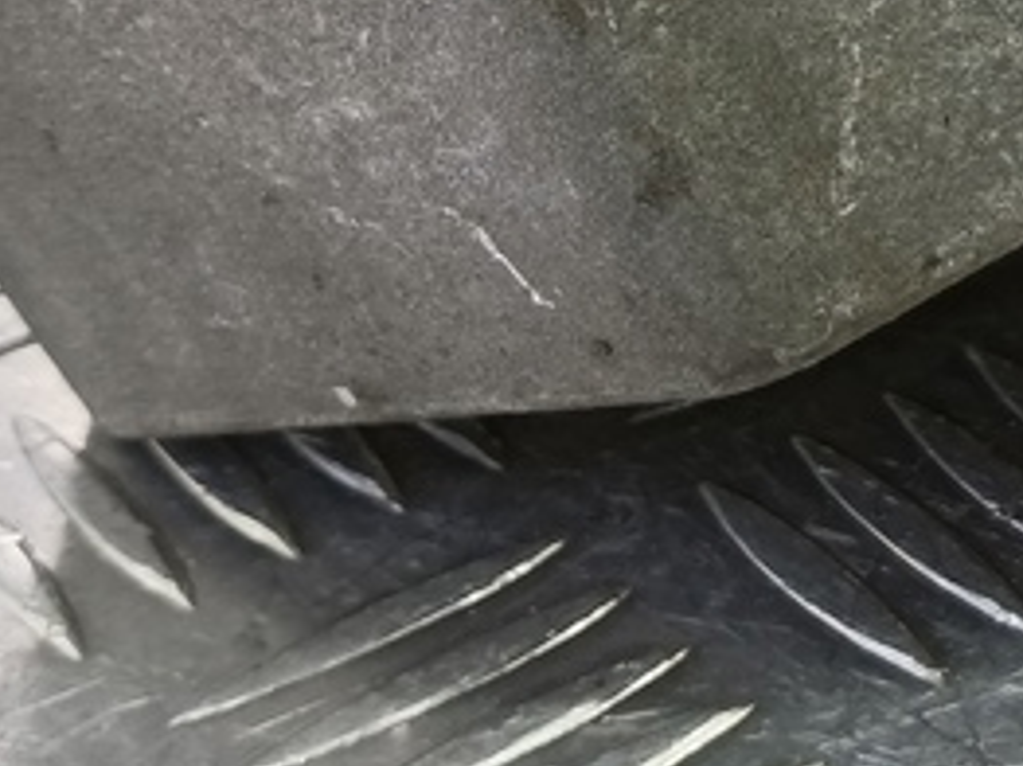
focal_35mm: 90
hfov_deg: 19.7
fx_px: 2657
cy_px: -270
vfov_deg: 15.5
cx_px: 1398
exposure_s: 1/50
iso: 184
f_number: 1.6
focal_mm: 4.11
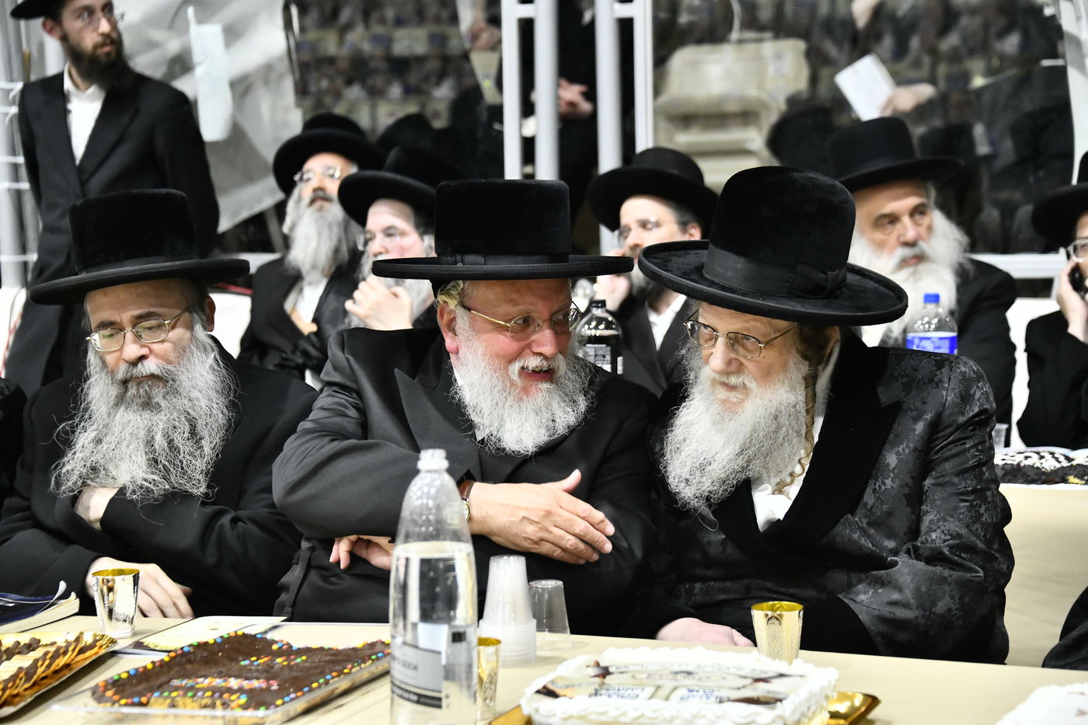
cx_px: 544
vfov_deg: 16.1
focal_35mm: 85
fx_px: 2568
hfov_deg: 23.9
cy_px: 362
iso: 2500
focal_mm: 85
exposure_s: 1/100
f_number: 5
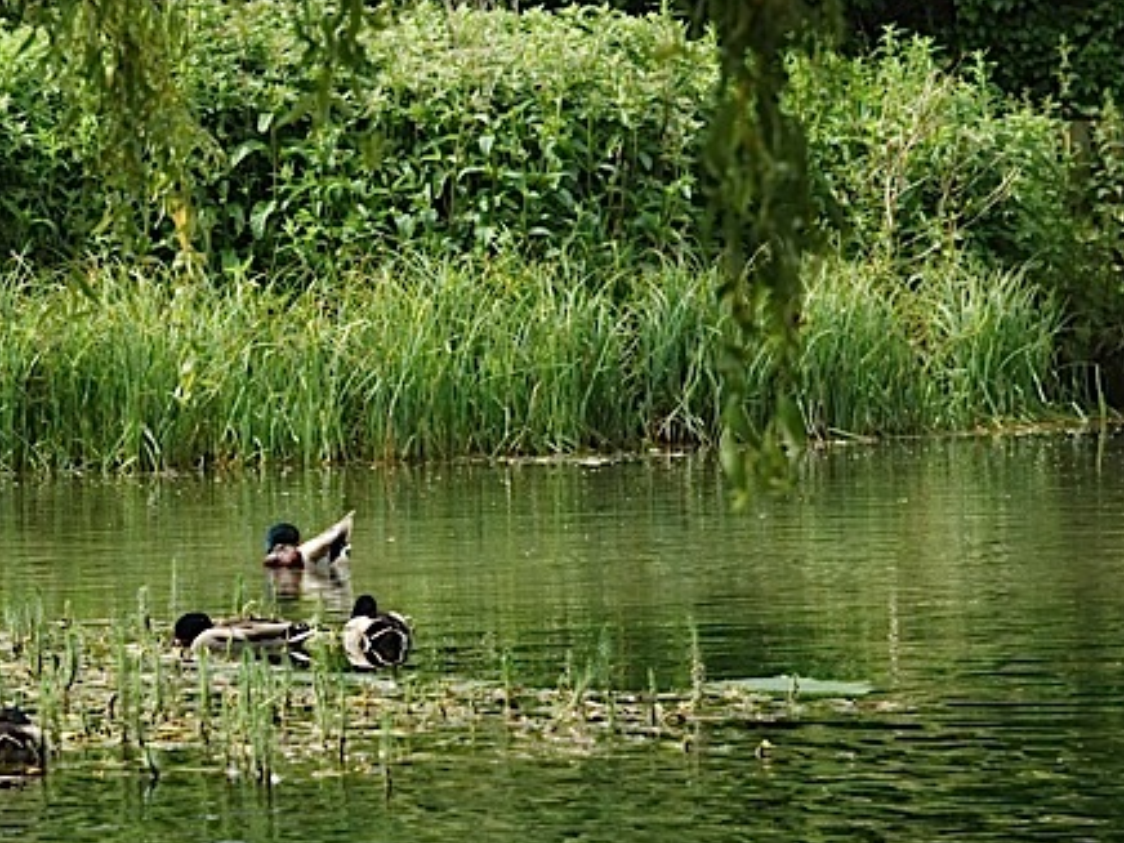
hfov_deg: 10.6
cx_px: 144
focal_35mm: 185
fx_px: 6007
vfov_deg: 8.0
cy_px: 486
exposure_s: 1/250
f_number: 5.6
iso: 100
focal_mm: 70
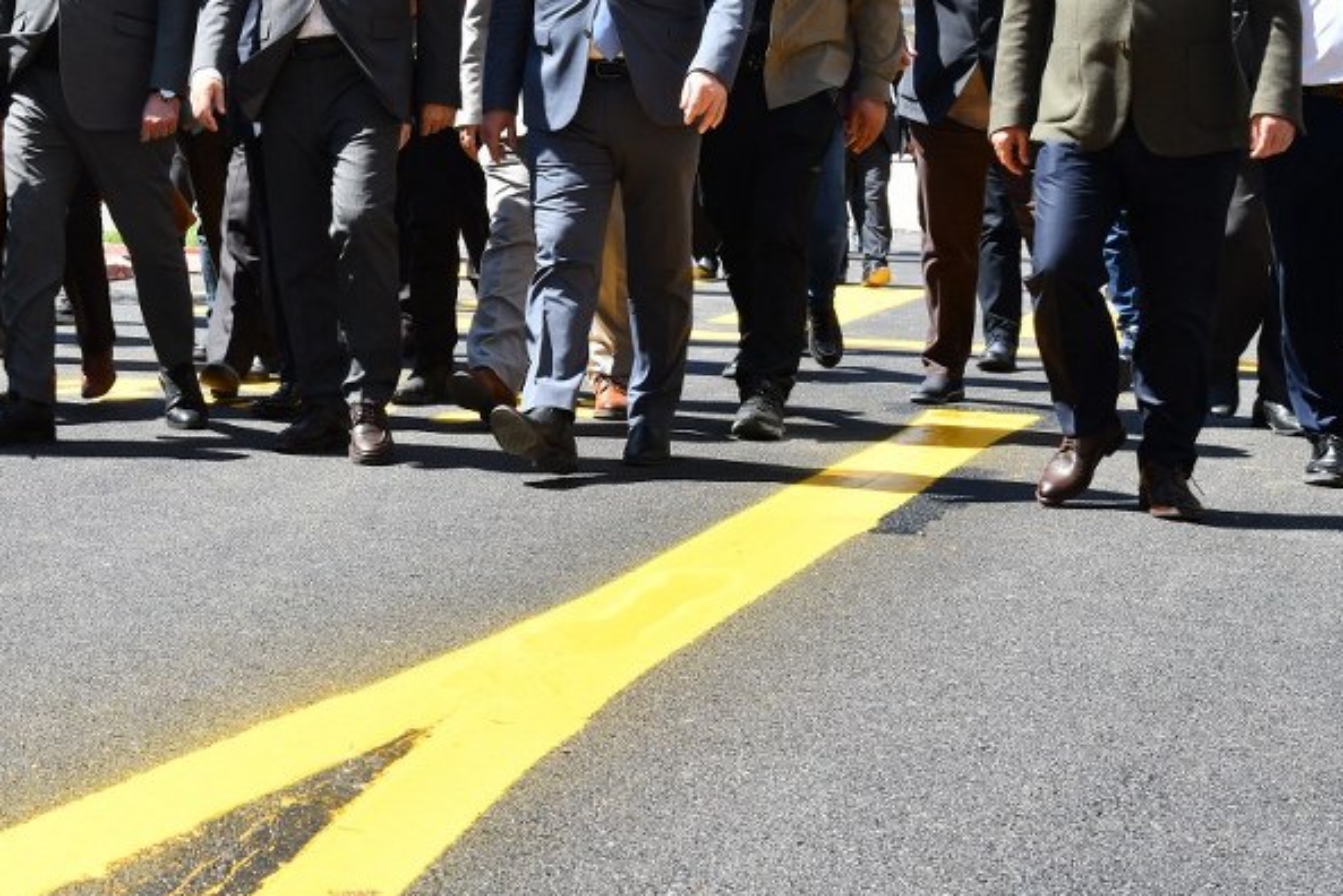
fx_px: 3322
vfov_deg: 15.3
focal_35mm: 89
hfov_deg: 22.3
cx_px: 120
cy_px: 242
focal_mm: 44
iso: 400
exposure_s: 1/320
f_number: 9
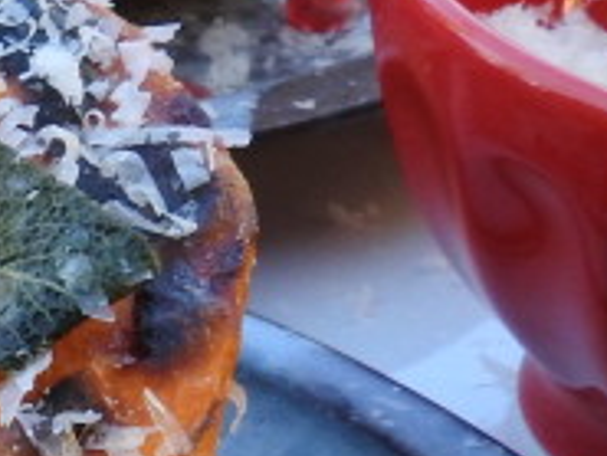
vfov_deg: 10.4
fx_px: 2334
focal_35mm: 133
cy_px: 843
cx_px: -604
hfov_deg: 12.9
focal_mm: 4.3
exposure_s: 1/30
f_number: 6
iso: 140
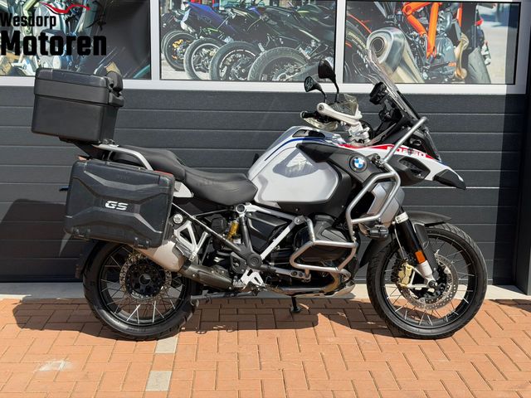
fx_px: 736
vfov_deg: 30.3
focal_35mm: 48
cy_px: 199
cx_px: 266
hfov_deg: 39.7
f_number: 1.78
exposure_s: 1/4587
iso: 80
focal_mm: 6.76
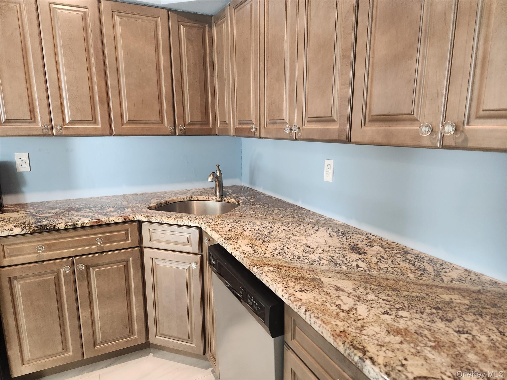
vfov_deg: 58.9
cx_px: 254
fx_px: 337
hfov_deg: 73.9
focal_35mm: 23
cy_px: 190
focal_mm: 5.4
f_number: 1.8
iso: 640
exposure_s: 1/120
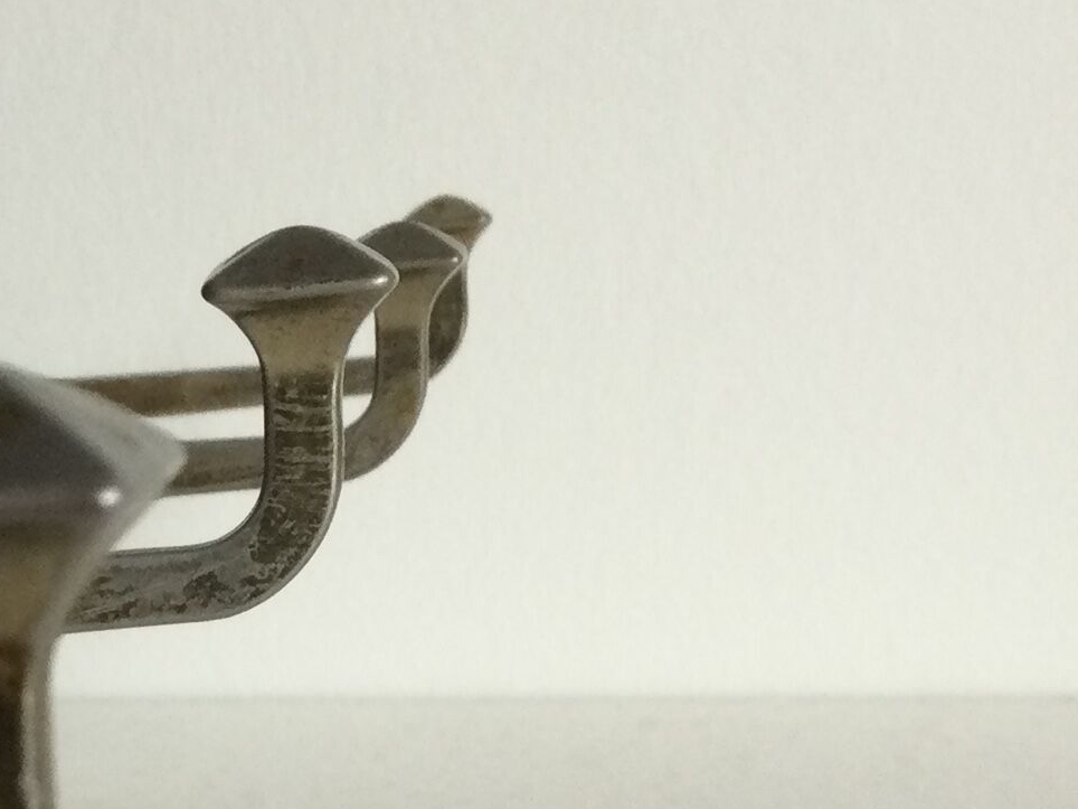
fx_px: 3270
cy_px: 1009
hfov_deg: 18.0
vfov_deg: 13.6
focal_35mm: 105
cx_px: -133
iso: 25
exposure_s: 1/33
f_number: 2.4
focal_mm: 3.3
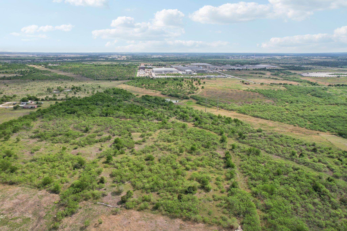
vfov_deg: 57.2
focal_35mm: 22
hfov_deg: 78.6
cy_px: 116
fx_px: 212
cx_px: 174
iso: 150
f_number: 2.8
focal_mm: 8.4
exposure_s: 1/3000
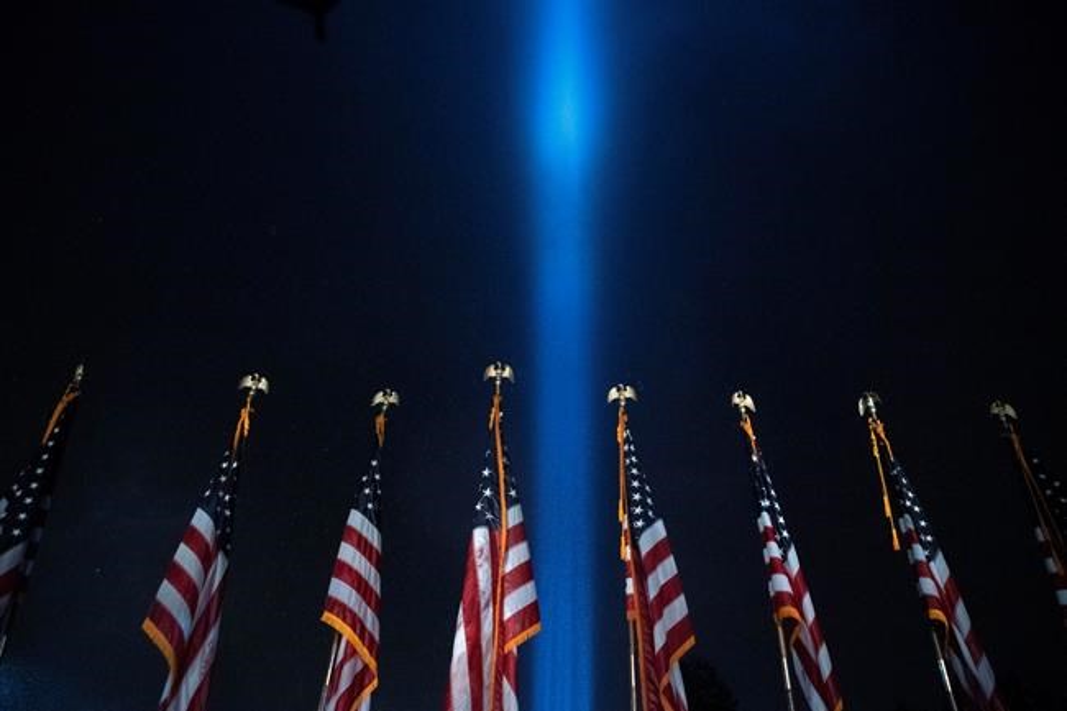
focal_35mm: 24
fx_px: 711
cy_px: 356
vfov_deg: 53.1
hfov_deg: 73.8
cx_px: 534
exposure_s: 1/320
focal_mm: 24
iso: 8000
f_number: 4
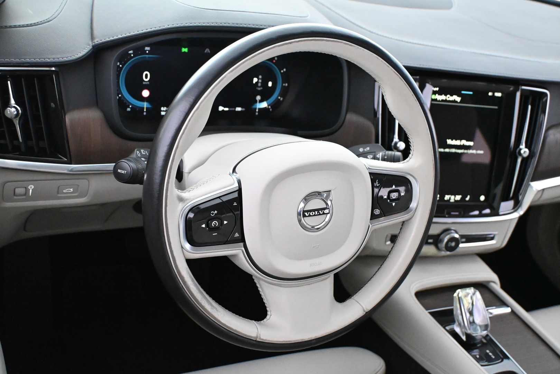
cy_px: 187
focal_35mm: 41
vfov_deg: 32.4
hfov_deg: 47.2
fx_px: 642
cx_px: 280
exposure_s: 1/60
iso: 9000
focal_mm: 27.5
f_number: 4.5
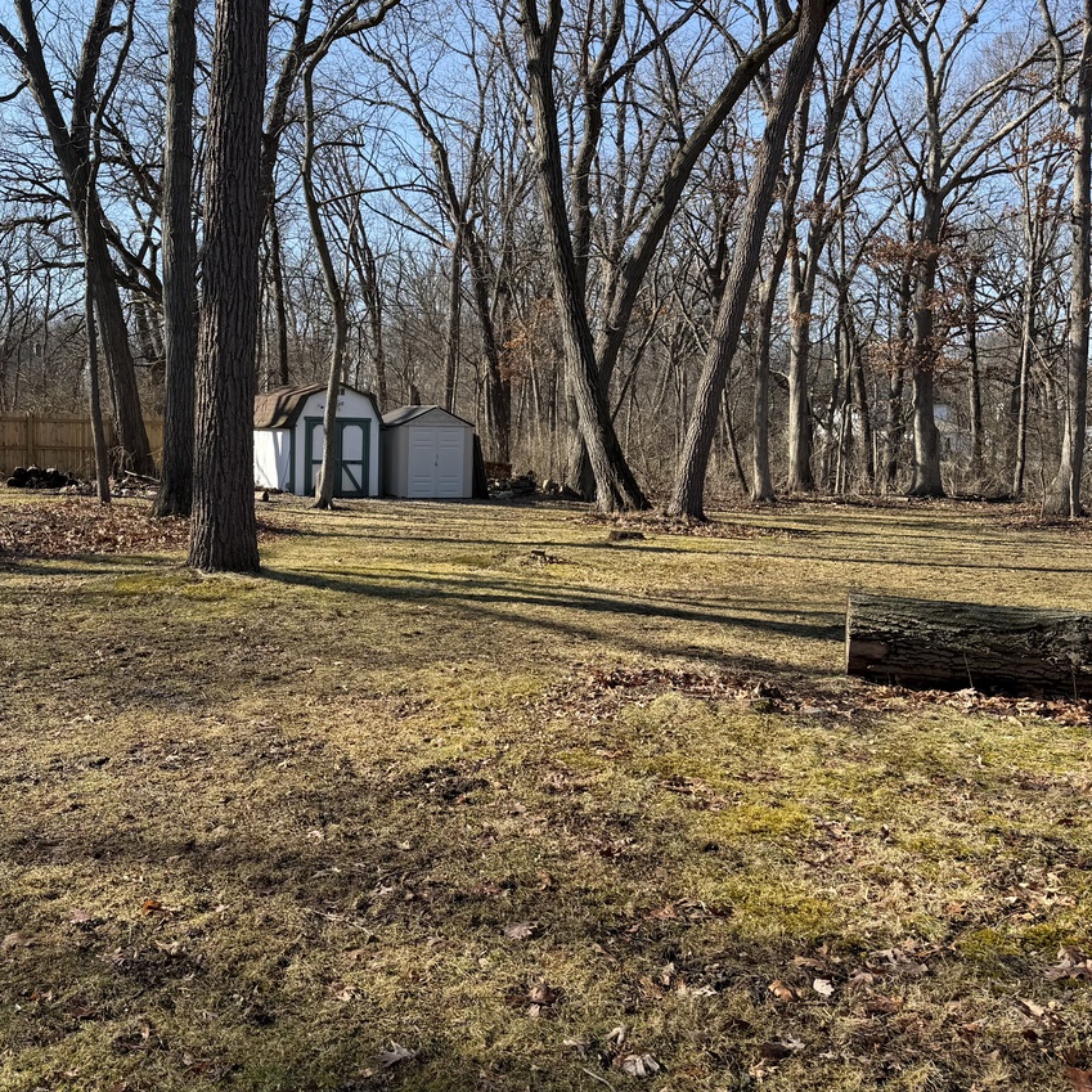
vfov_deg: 46.0
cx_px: 345
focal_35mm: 36
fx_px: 1285
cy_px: 480
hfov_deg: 45.2
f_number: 1.78
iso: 80
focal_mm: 6.76
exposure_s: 1/1949
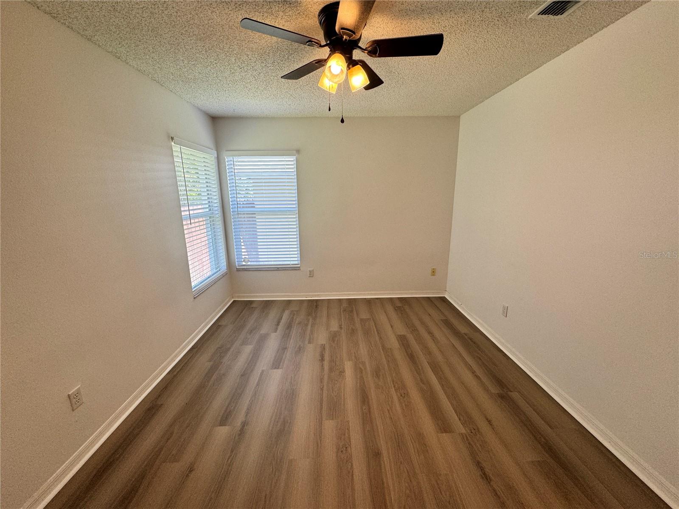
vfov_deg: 85.7
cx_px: 340
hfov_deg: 102.1
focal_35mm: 14
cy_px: 254
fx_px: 275
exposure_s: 1/120
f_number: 2.2
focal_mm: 2.22
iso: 100
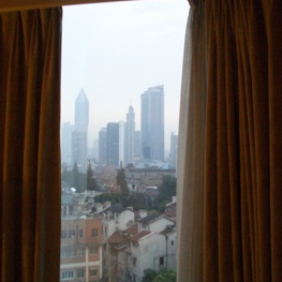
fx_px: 433
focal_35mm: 47
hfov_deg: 36.1
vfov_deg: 36.1
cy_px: 142
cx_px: 146
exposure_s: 1/8
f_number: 2.6
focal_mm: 5.8
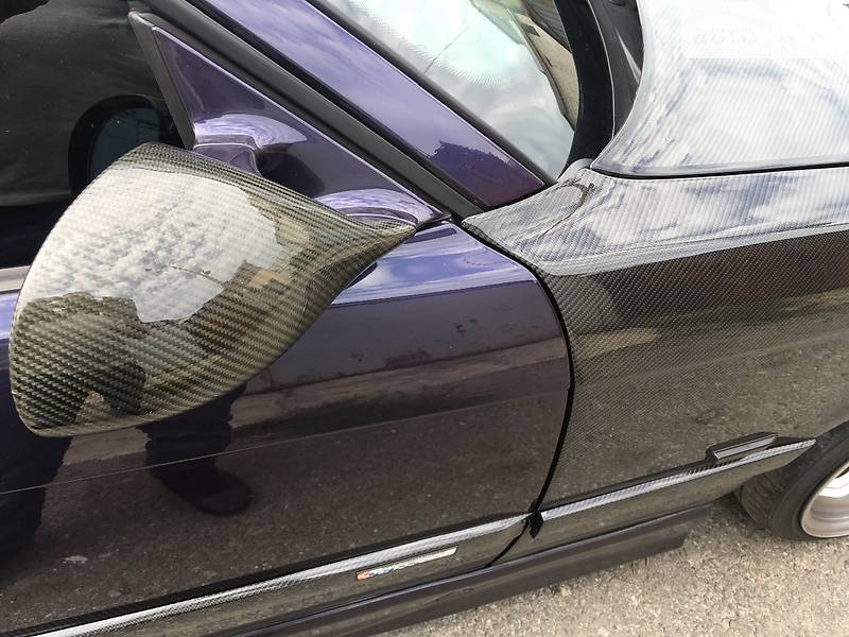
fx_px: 711
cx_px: 424
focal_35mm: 29
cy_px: 318
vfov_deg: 48.2
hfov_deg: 61.7
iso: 25
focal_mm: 4.2
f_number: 2.2
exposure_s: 1/161
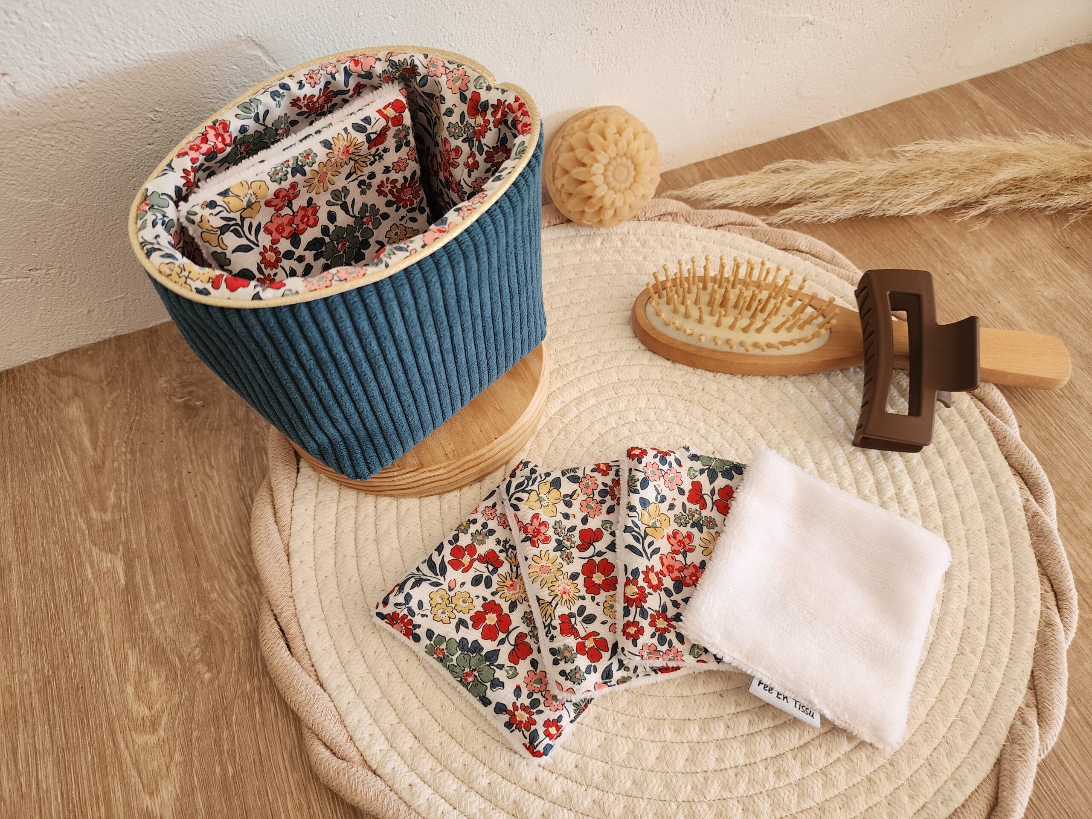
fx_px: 726
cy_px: 410
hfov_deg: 73.9
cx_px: 546
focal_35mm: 23
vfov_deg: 58.9
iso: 160
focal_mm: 6.4
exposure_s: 1/180
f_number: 1.8
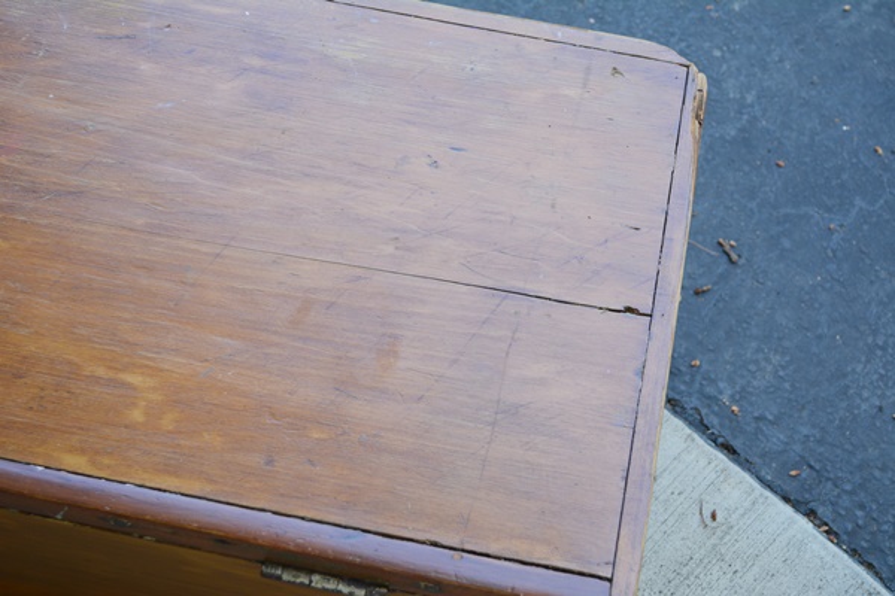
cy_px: 298
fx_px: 1417
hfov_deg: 35.1
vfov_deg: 23.8
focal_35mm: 57
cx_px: 448
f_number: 5.6
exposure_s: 1/125
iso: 280
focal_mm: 38
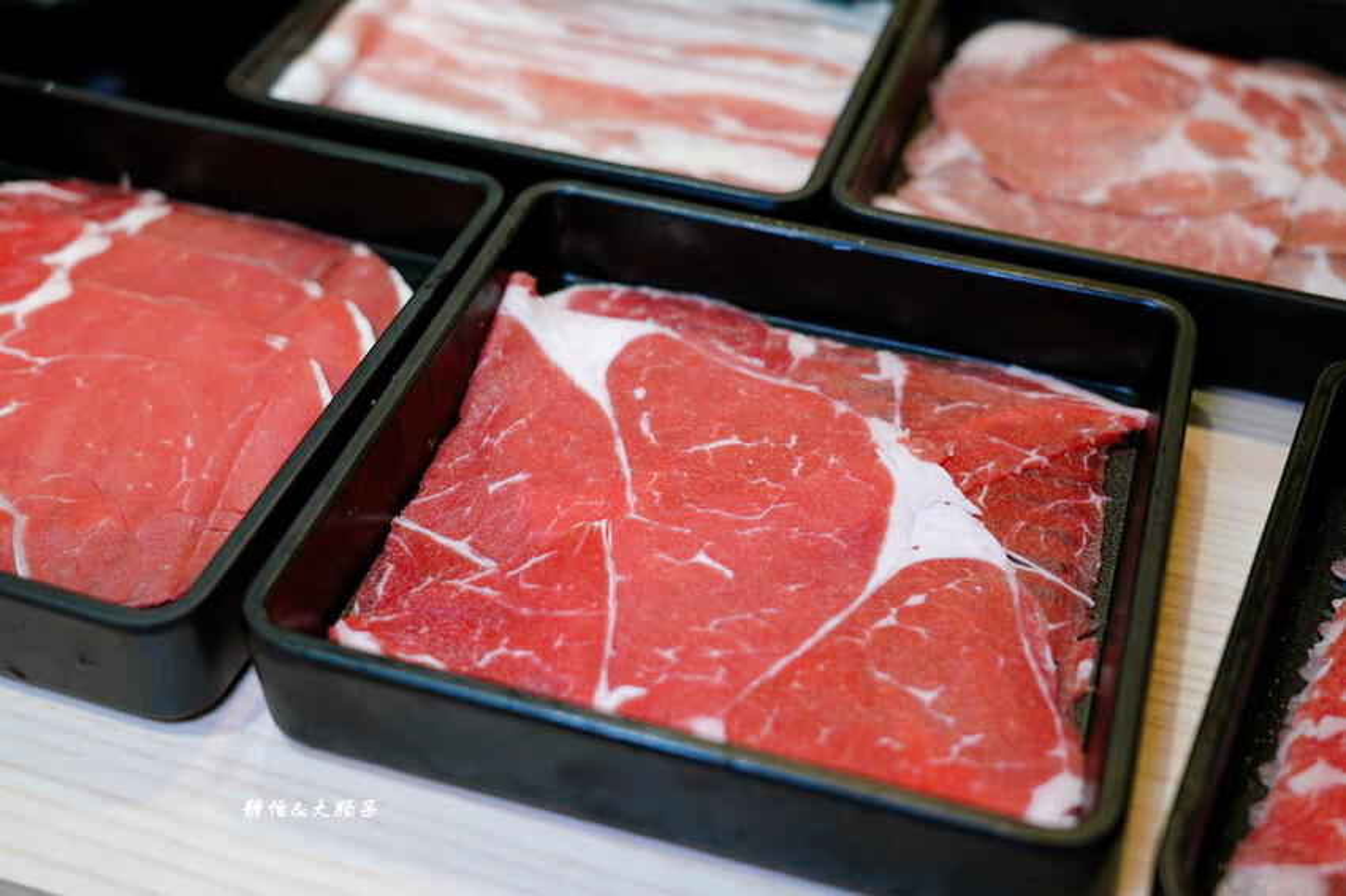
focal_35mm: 47
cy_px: 448
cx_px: 673
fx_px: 1757
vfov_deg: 28.6
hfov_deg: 41.9
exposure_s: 1/60
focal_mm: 47
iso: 320
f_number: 4.5
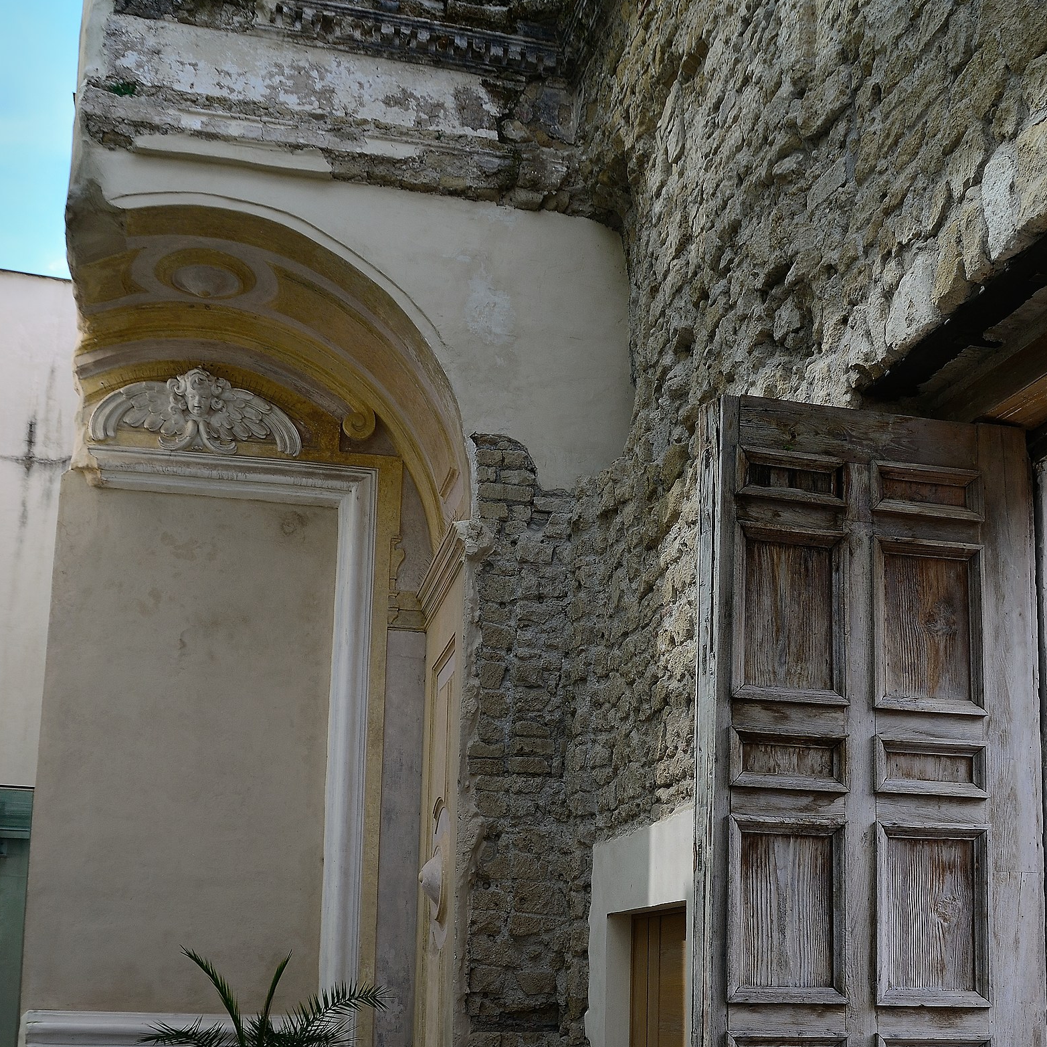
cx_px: 520
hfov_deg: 39.2
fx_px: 1471
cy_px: 751
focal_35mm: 43
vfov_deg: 38.4
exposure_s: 1/160
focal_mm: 22
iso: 100
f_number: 5.6
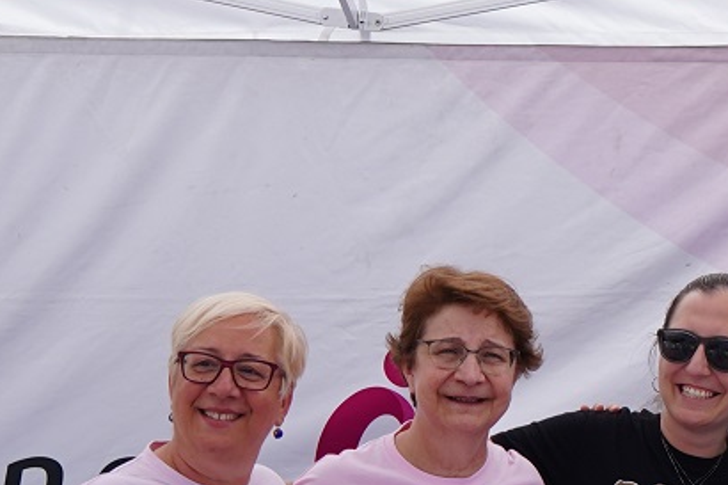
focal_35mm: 156
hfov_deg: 12.9
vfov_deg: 8.8
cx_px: 797
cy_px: 457
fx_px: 3153
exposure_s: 1/1000
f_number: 4.5
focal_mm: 32
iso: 200
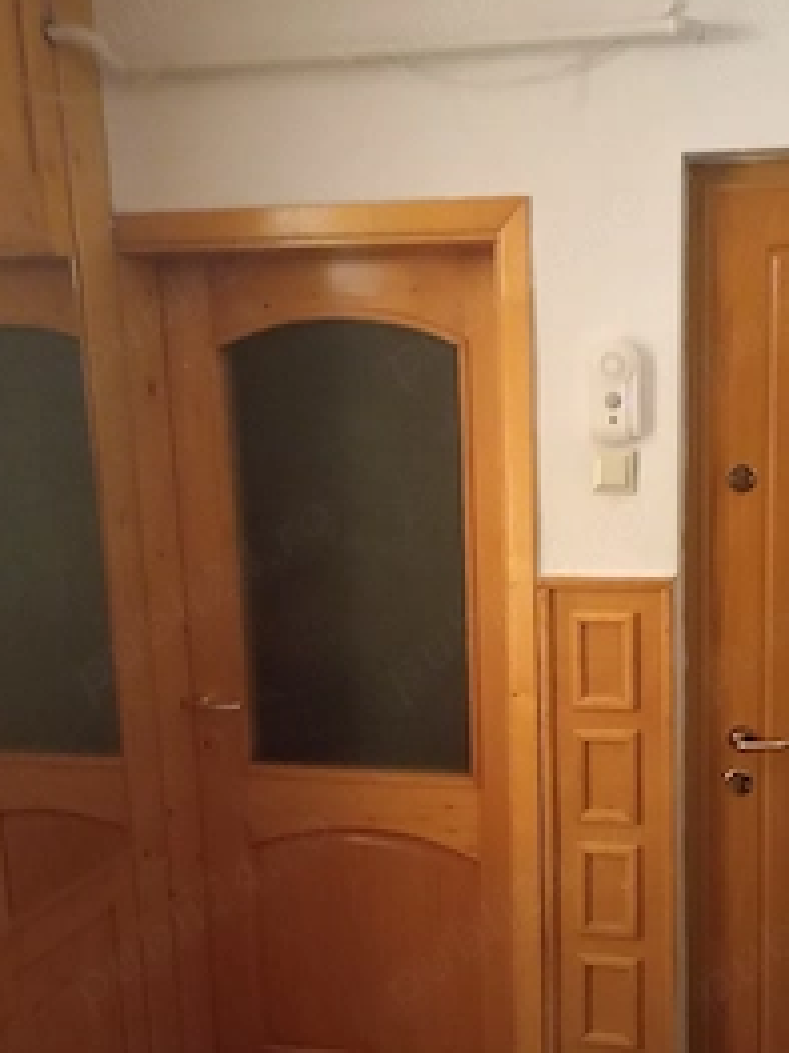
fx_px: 1156
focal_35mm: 38
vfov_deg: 48.6
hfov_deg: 36.8
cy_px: 645
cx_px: 593
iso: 2000
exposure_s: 1/4
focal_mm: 4.65
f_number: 1.8
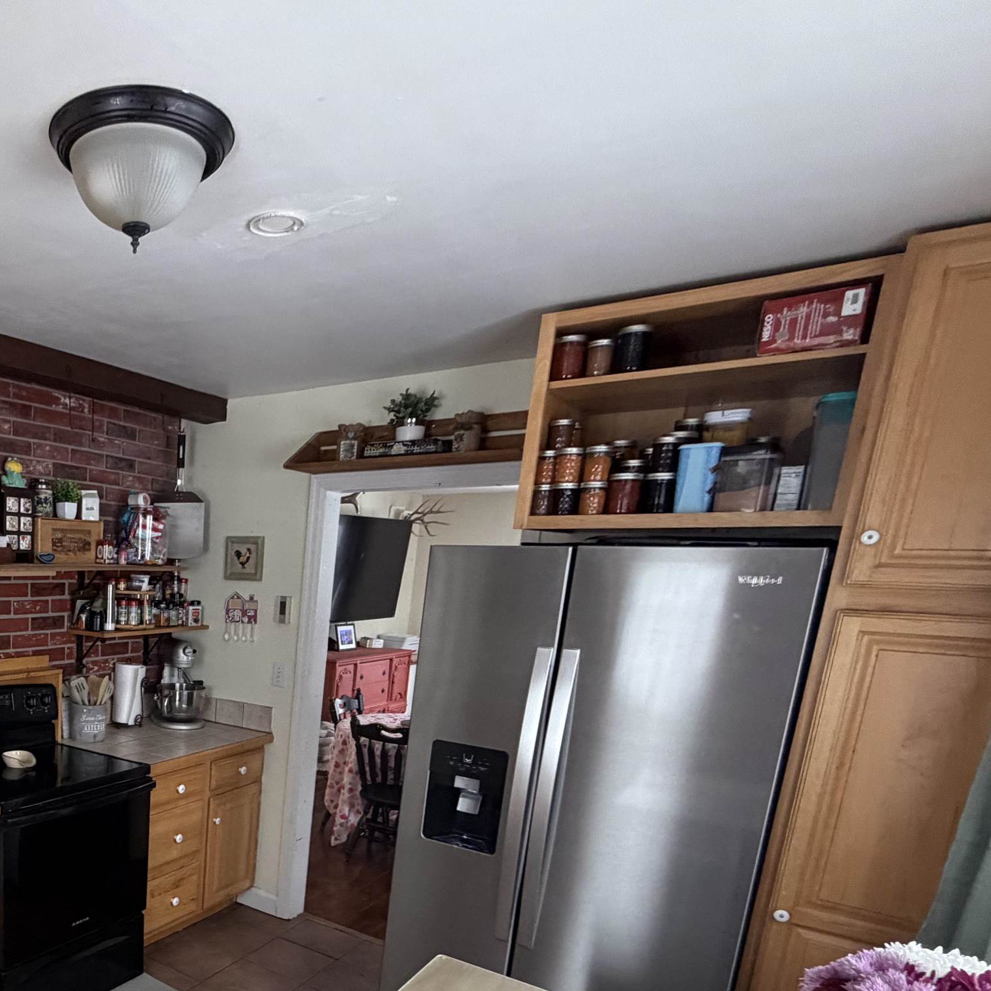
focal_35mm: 25
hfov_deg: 55.2
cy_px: 741
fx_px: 810
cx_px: 110
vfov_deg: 59.6
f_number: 2.2
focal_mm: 2.22
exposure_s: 1/68
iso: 320
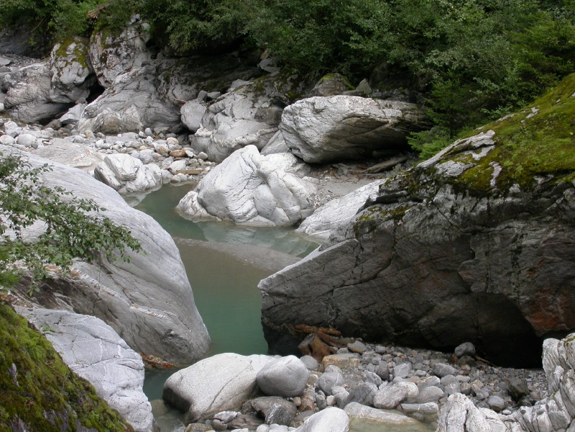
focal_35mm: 110
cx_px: 288
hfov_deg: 17.9
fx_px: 1827
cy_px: 216
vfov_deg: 13.5
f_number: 4.2
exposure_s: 1/93.8
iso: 100
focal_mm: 22.9
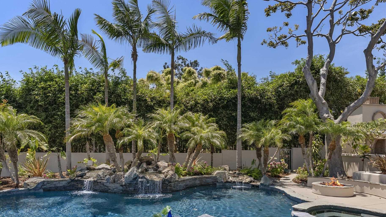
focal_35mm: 23
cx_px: 187
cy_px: 169
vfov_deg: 47.2
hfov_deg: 78.7
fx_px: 235
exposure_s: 1/800
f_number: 8
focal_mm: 16
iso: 500
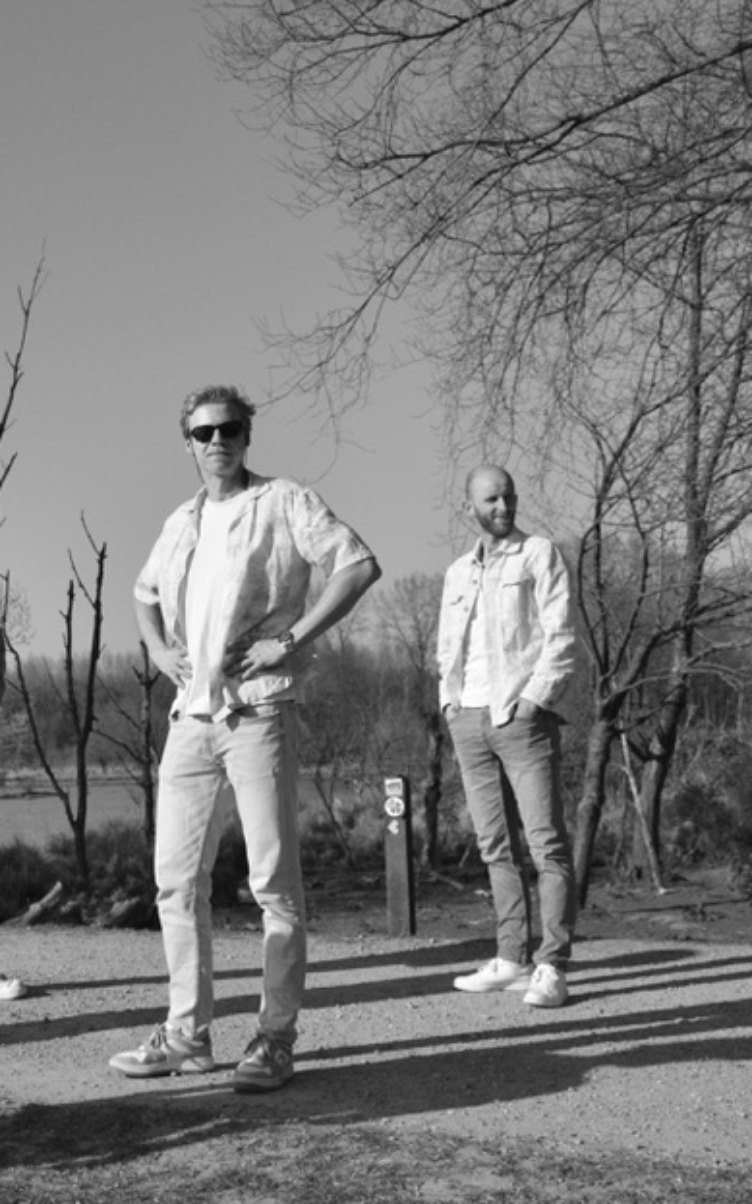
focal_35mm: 48
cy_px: 614
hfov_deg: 25.6
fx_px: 1575
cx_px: 15
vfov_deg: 41.8
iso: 800
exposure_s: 1/3200
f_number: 5.6
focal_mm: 18
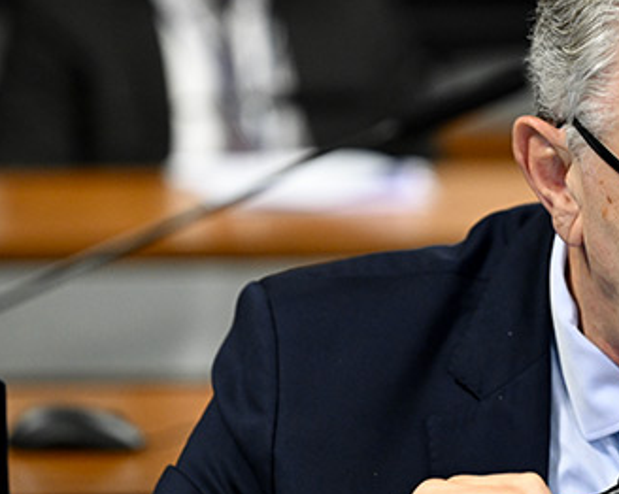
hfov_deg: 5.6
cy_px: 273
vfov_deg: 4.5
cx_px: 610
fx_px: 6298
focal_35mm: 344
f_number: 2.8
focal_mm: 140
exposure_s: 1/125
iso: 2000
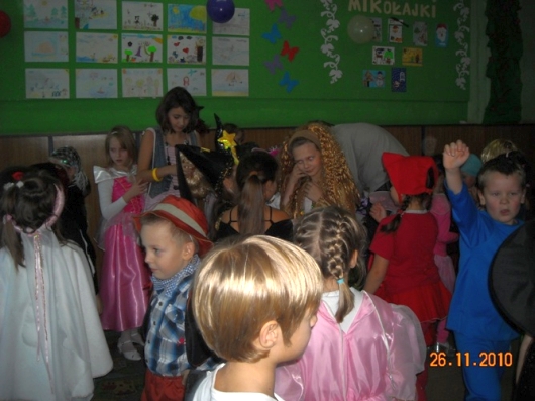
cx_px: 268
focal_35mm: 35
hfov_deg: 52.6
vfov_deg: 40.7
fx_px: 541
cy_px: 200
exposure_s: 1/60
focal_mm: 5.7
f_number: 2.8
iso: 64
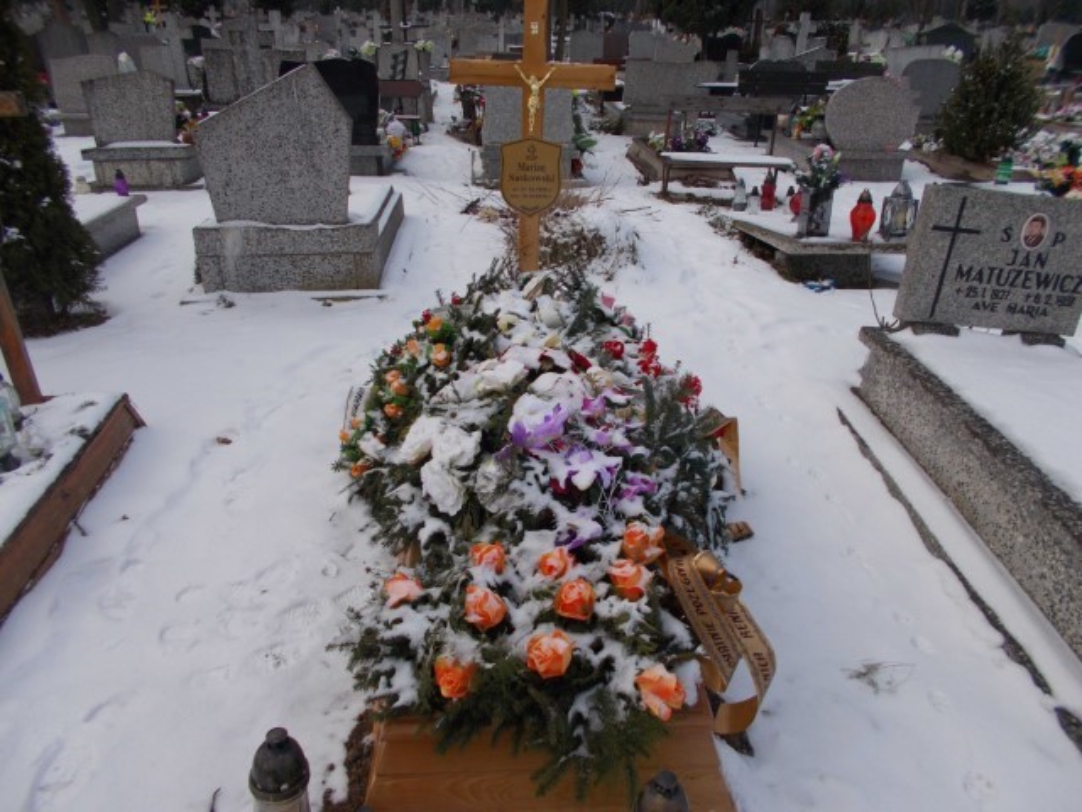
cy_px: 406
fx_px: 813
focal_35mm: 26
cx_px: 541
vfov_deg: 53.1
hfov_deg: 67.3
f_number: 8
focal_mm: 4.6
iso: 80
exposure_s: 1/160
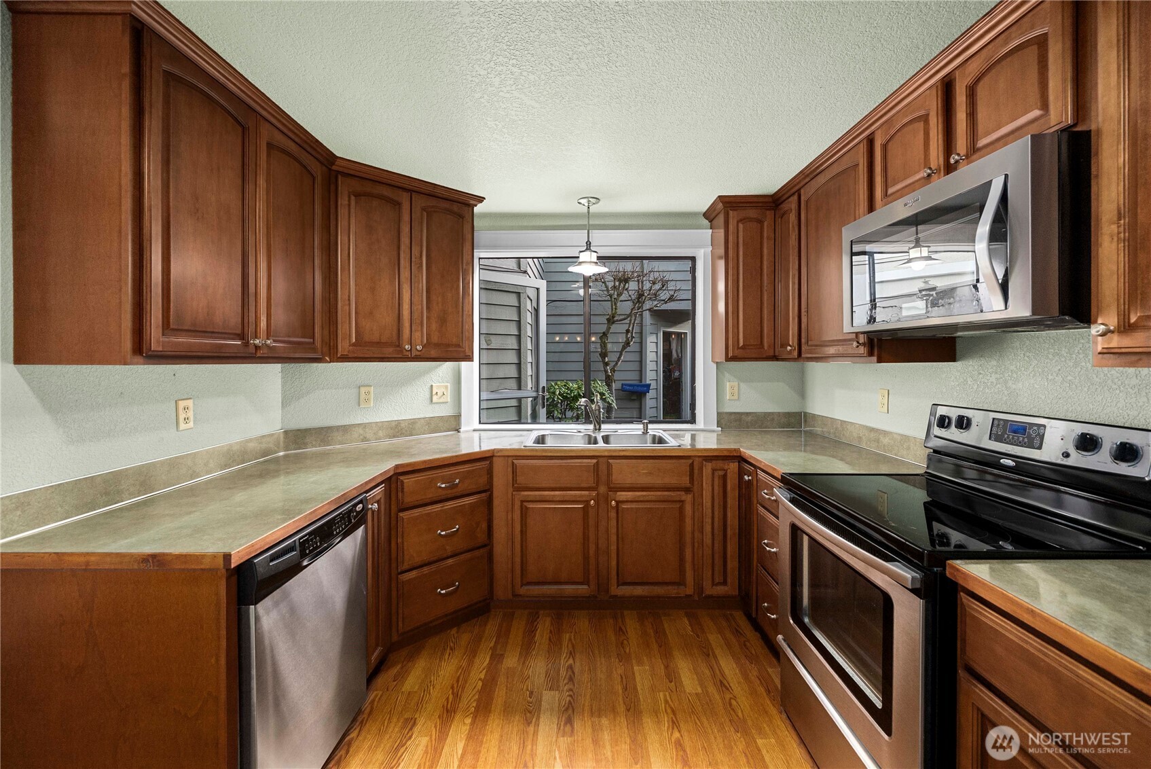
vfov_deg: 81.3
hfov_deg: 104.2
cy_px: 384
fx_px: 448
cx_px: 576
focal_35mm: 14
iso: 1000
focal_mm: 14
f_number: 7.1
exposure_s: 1/13
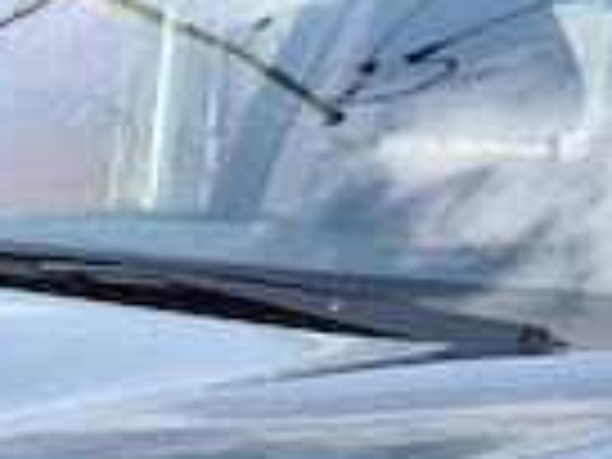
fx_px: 2988
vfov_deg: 8.3
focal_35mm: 169
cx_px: 32
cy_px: 986
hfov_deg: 11.6
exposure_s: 1/333
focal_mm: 6.57
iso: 50
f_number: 1.6
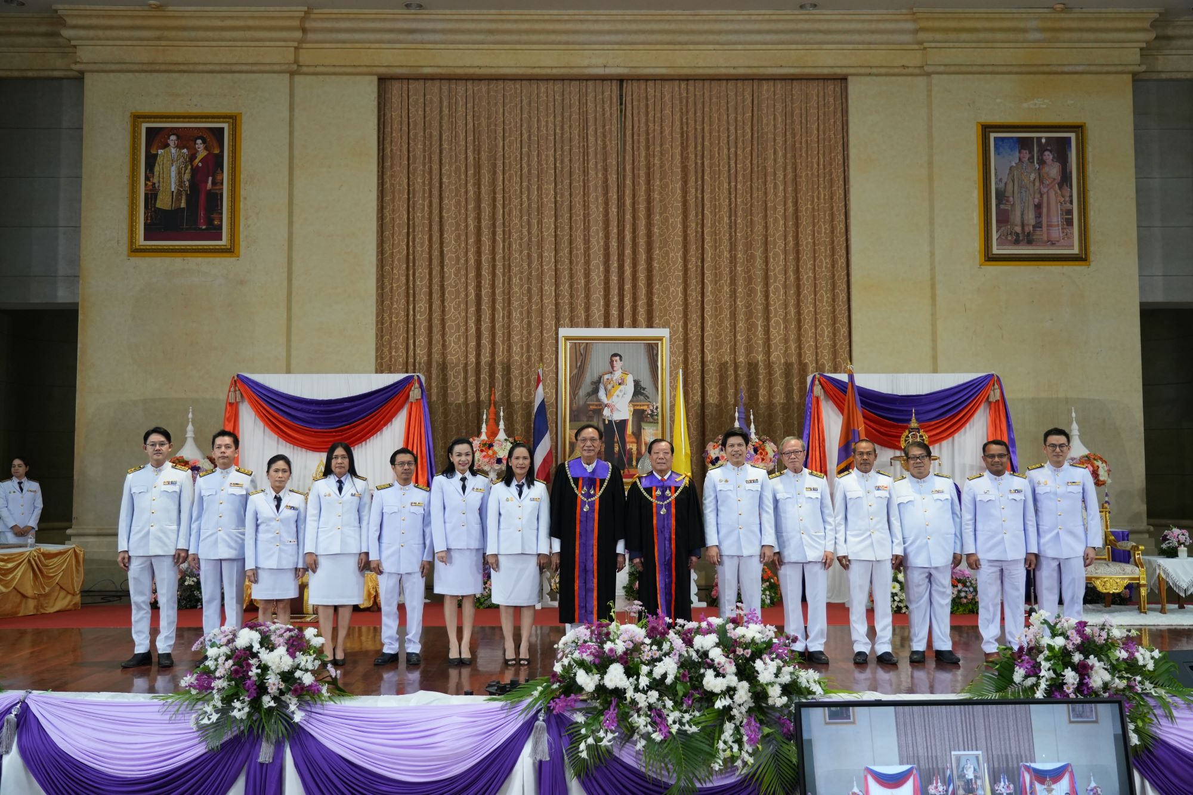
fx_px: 1127
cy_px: 398
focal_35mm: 34
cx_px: 596
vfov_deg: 38.9
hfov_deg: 55.8
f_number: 4
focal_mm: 34
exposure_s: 1/125
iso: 1600
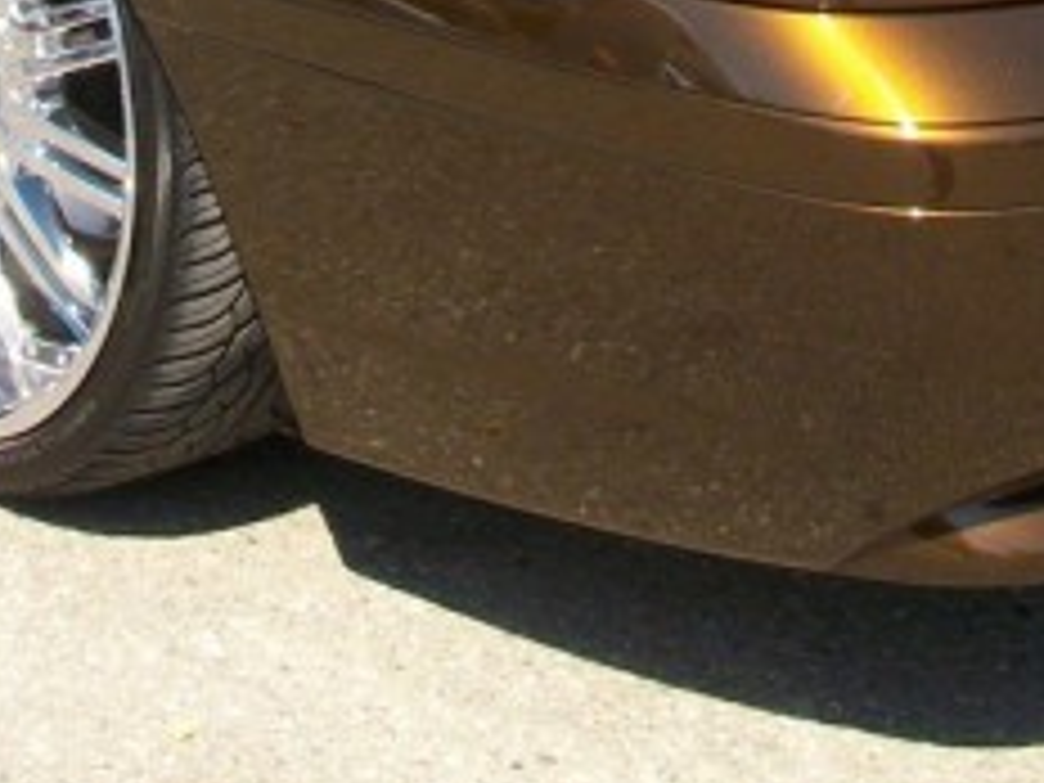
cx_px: 378
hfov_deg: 16.8
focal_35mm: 117
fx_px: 3529
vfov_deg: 11.9
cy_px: -536
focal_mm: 5.7
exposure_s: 1/162
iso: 80
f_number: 5.5
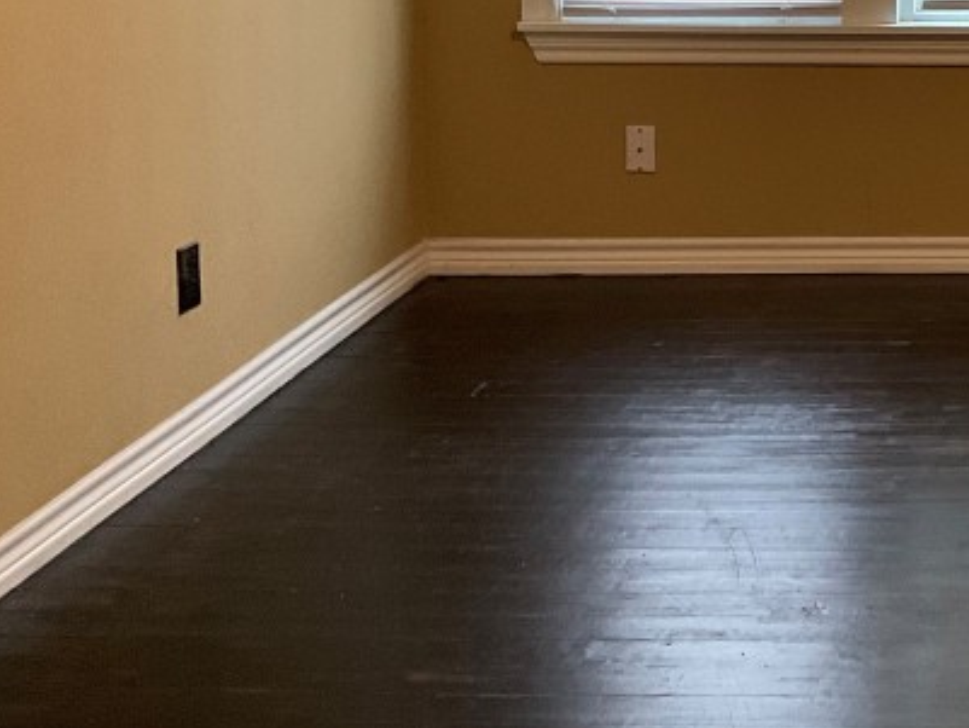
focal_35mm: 74
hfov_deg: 23.8
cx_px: 1186
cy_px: -48
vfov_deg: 19.2
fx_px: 2072
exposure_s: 1/60
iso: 50
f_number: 1.8
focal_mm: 3
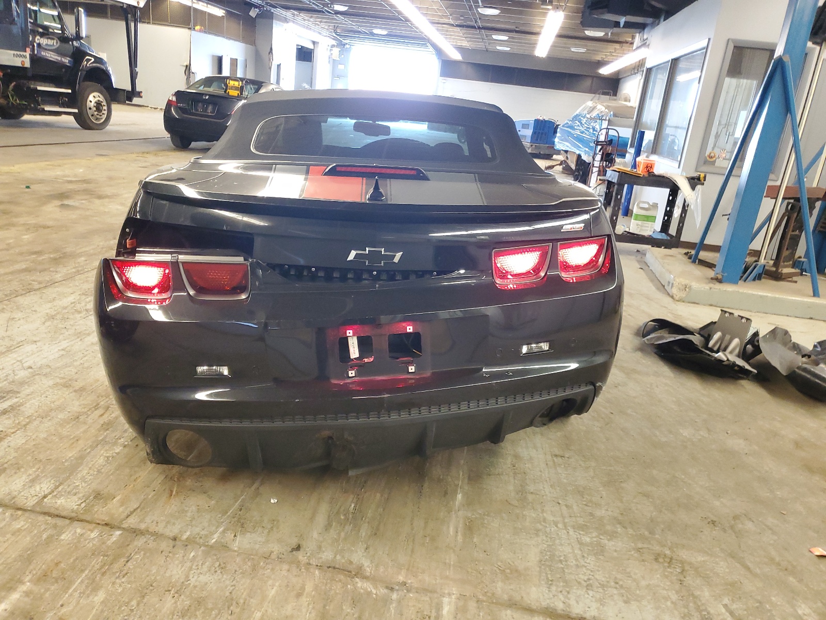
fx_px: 620
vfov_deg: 53.1
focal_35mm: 26
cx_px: 413
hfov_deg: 67.3
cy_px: 310
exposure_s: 1/50
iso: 274
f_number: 1.5
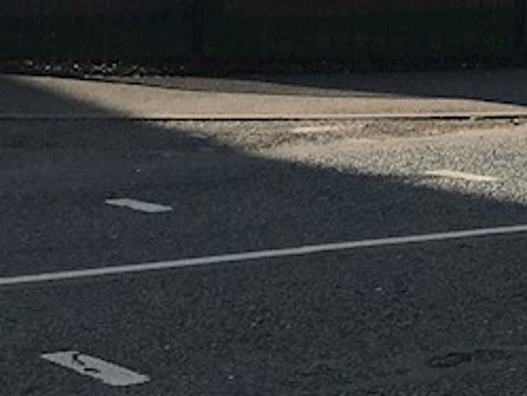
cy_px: -591
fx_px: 2483
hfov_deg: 11.4
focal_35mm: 163
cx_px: 910
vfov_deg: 8.3
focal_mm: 4.15
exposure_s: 1/1374
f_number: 2.2
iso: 25
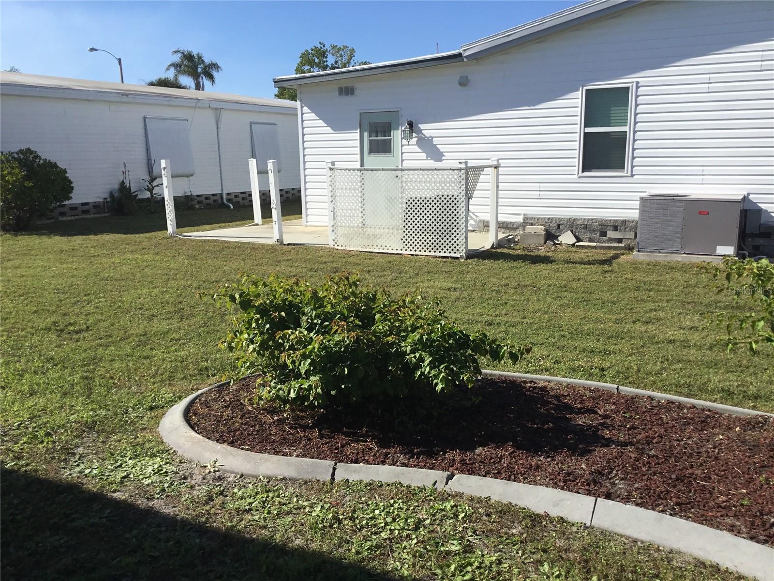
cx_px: 387
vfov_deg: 45.4
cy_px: 290
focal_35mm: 31
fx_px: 693
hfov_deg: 58.4
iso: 25
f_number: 2.4
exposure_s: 1/1894
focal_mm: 3.3
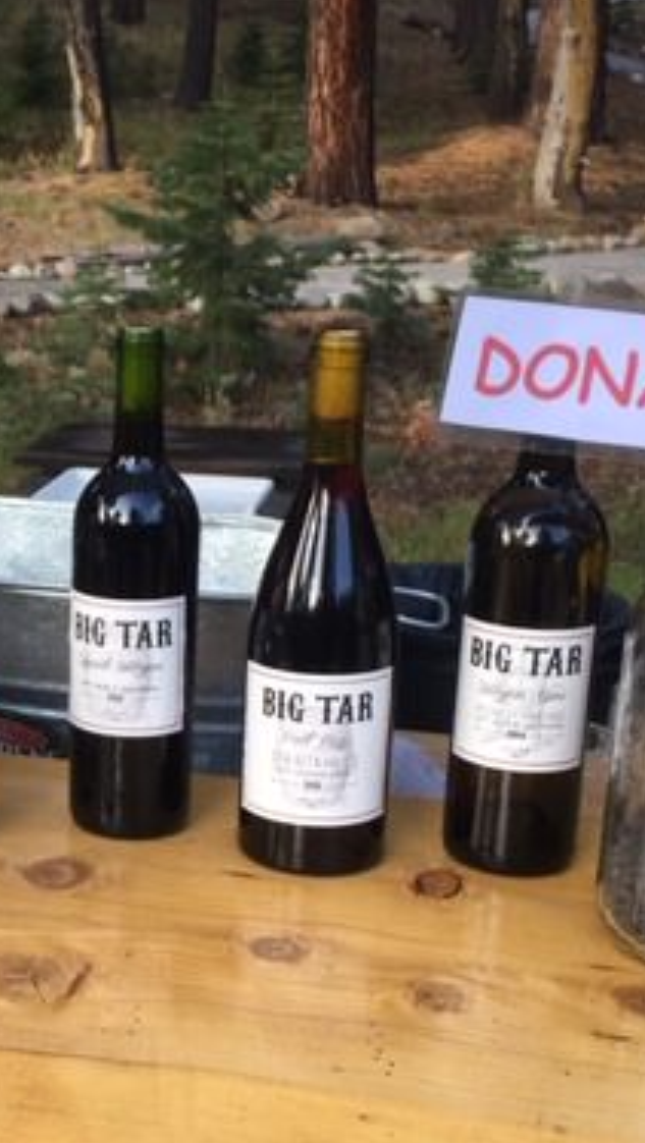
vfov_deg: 38.2
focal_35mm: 54
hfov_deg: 21.6
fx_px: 1638
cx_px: 28
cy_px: 709
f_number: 2.2
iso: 32
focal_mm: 4.15
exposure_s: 1/120
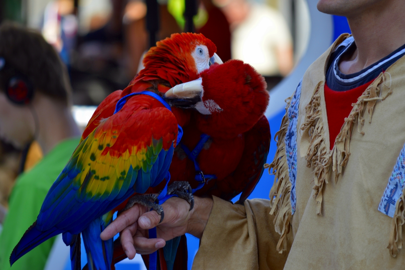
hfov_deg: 6.9
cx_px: 202
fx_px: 3372
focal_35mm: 300
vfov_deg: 4.6
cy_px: 135
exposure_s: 1/80
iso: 100
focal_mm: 200
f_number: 5.6
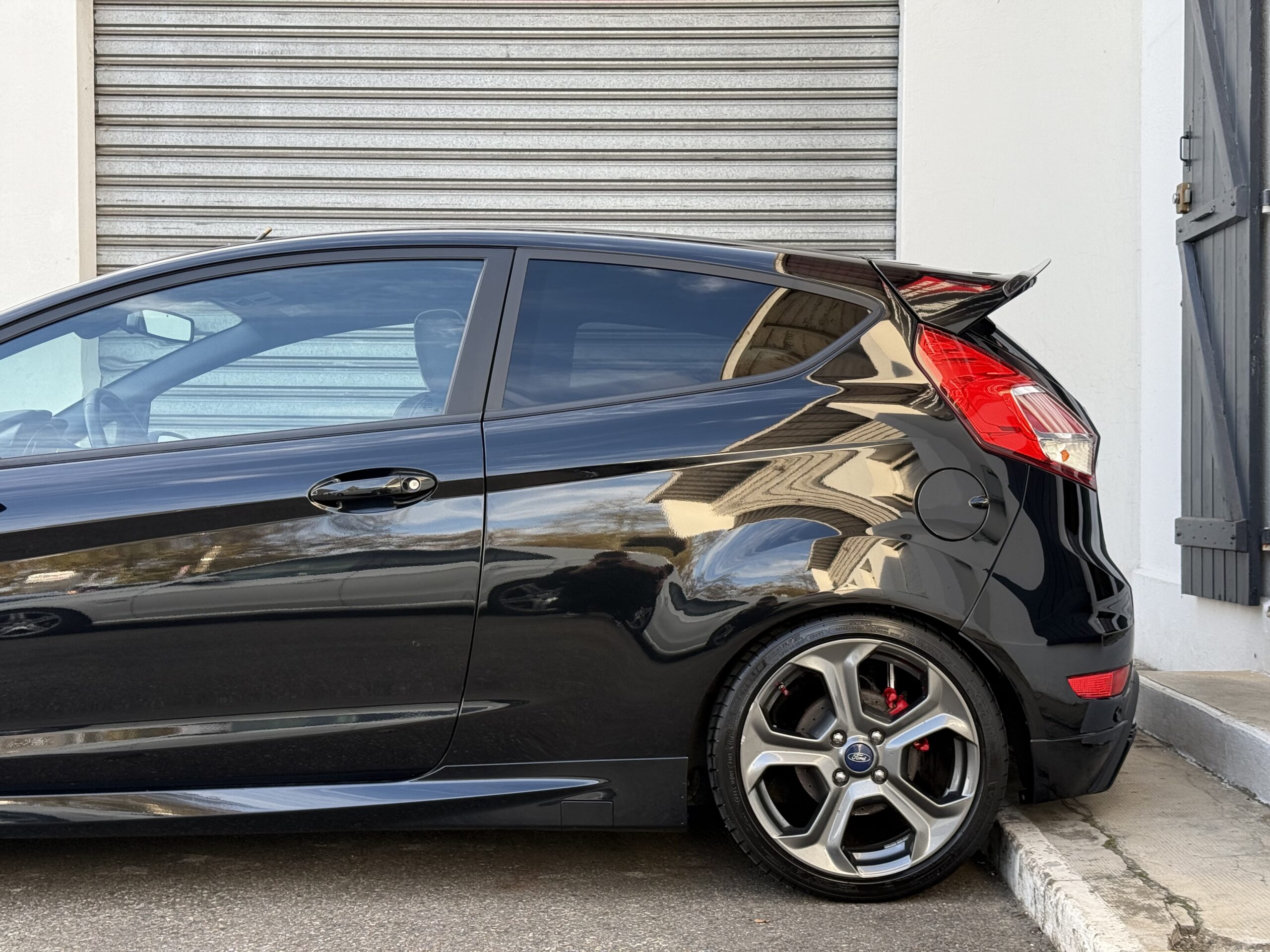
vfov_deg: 30.3
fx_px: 1761
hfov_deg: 39.7
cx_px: 635
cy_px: 476
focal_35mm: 48
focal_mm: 6.76
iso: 80
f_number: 1.78
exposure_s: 1/405
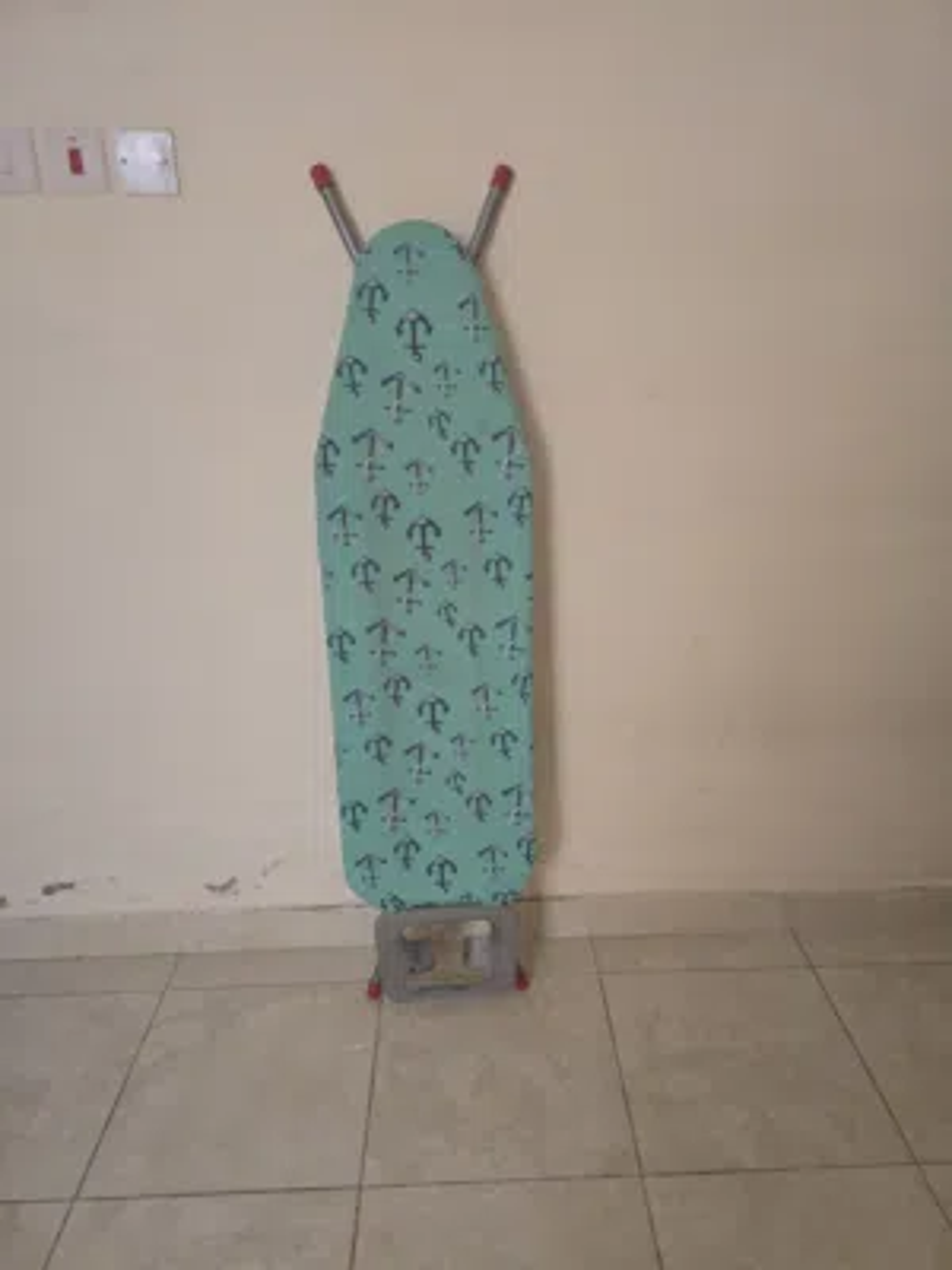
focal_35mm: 23
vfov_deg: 73.9
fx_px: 843
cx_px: 476
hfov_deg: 58.9
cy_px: 635
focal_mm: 6.3
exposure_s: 1/100
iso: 1250
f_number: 1.7
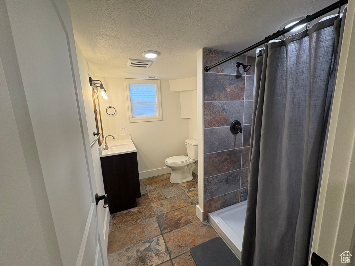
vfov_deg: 85.7
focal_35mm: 14
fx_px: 144
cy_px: 133
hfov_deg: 102.1
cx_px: 178
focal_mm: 2.22
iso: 100
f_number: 2.2
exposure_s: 1/120
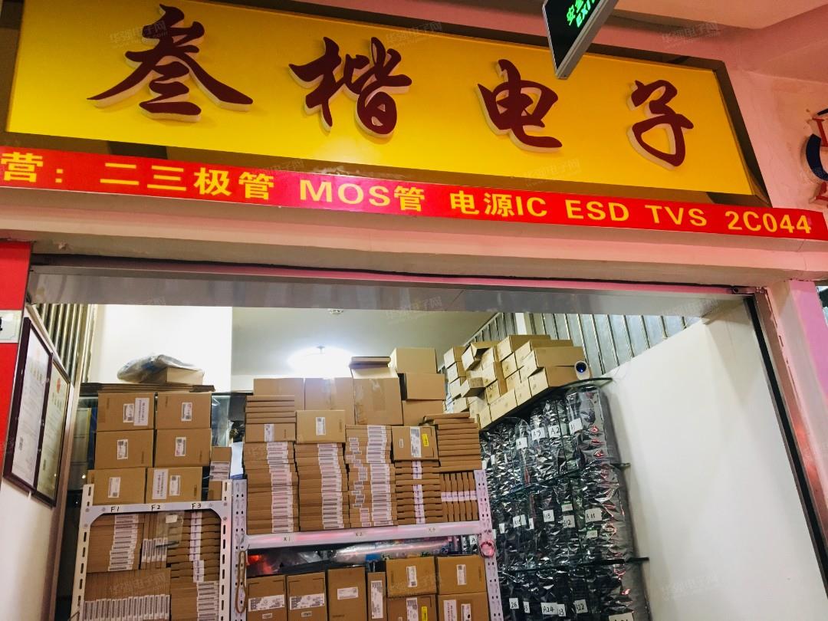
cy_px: 310
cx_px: 414
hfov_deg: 61.7
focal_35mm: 29
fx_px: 694
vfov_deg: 48.2
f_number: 2.2
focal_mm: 4.15
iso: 160
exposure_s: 1/33
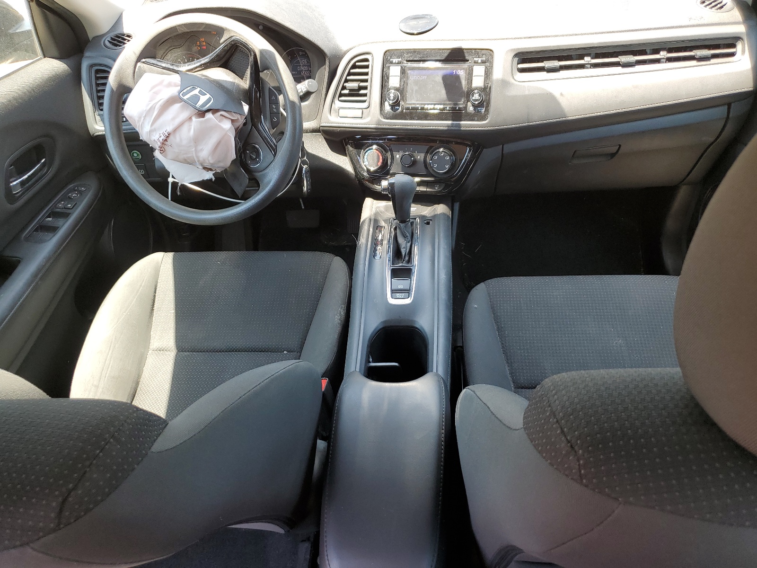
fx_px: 569
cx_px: 378
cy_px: 284
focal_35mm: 26
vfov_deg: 53.1
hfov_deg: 67.3
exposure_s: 1/141
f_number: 1.5
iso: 50
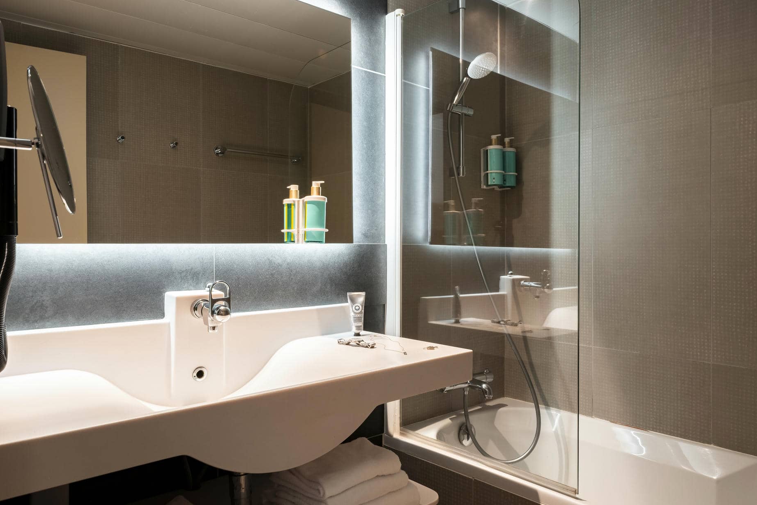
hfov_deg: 71.5
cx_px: 394
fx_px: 526
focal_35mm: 25
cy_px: 262
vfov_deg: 51.3
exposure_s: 1/5
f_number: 7.1
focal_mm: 16
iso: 80
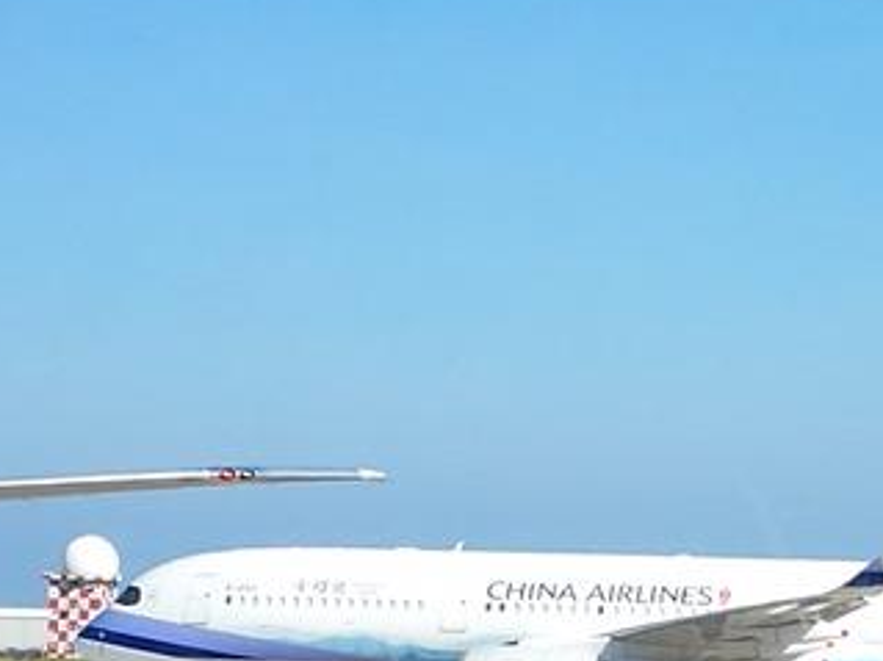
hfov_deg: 11.2
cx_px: 819
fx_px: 4488
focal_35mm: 176
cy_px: 484
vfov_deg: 8.4
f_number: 2.2
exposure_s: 1/278
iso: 50
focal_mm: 4.5
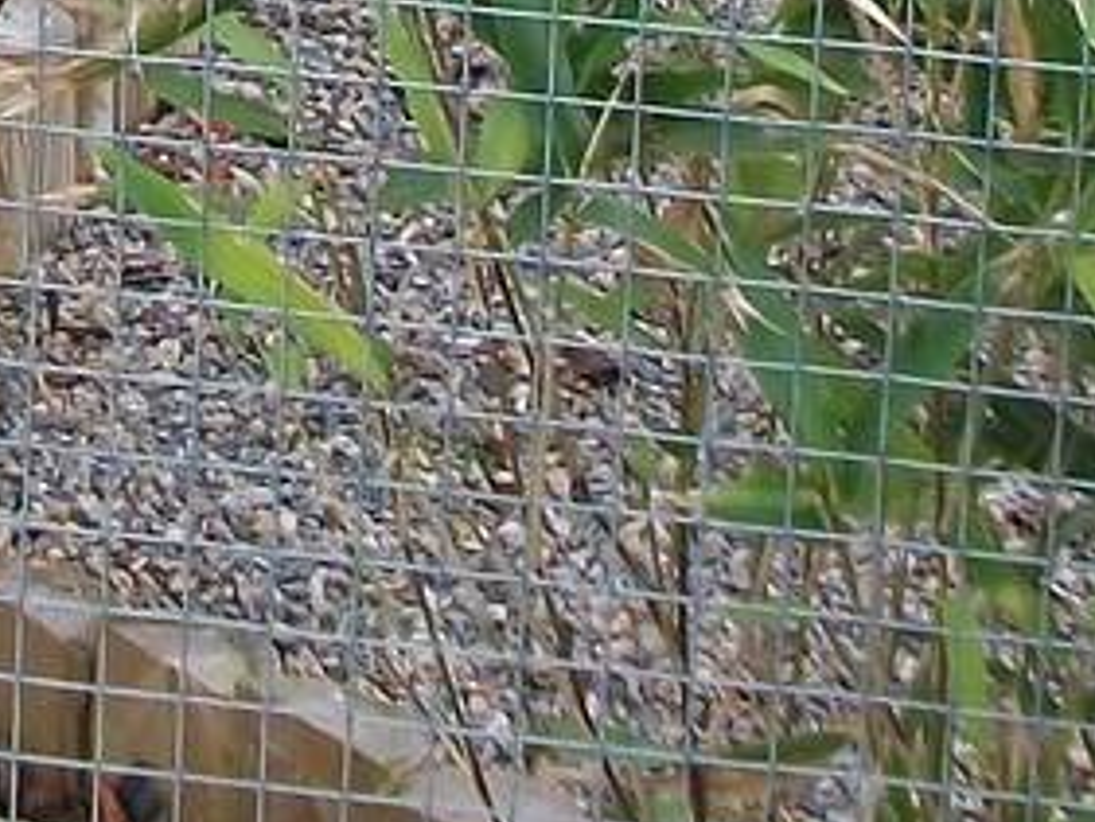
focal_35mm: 182
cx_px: -421
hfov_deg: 10.6
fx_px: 5760
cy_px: -1344
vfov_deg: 7.5
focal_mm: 5.7
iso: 80
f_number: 2.9
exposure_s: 1/160
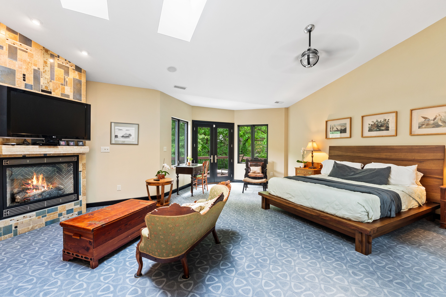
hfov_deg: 100.4
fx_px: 186
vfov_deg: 77.3
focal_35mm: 15
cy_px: 148
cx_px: 223
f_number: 8
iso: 400
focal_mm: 10
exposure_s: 1/1.25
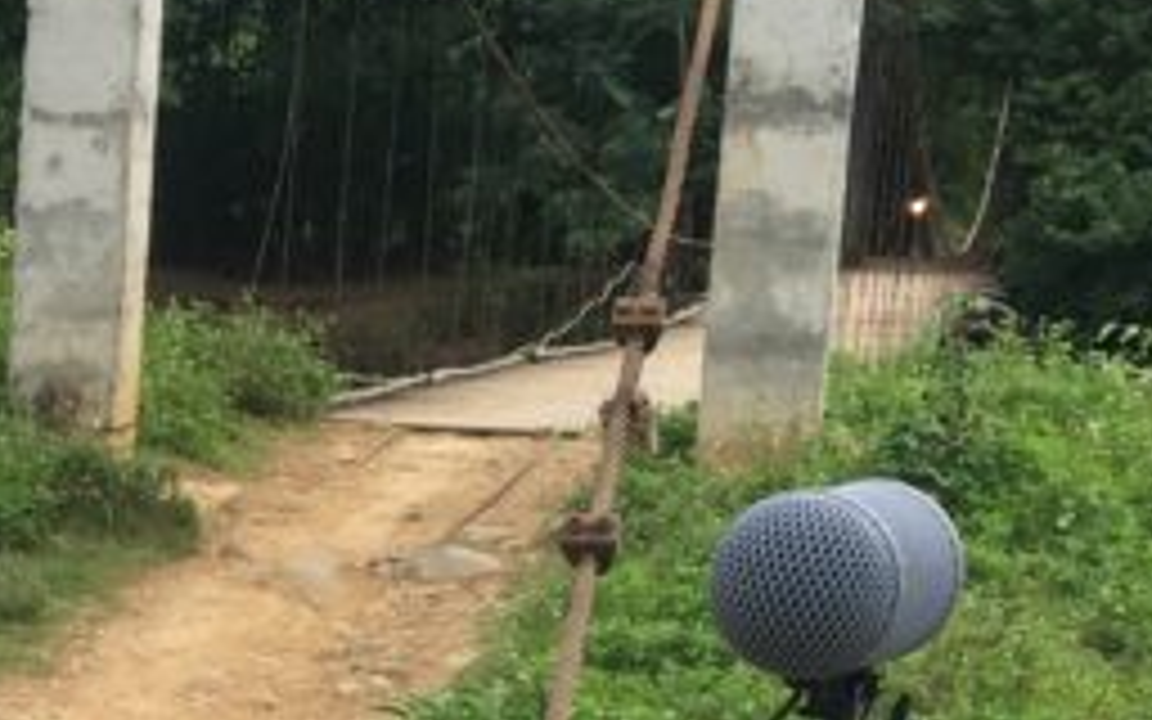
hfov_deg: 15.8
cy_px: 1012
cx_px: -472
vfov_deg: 10.4
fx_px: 3862
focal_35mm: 123
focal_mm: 4.15
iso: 25
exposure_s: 1/557
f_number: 2.2
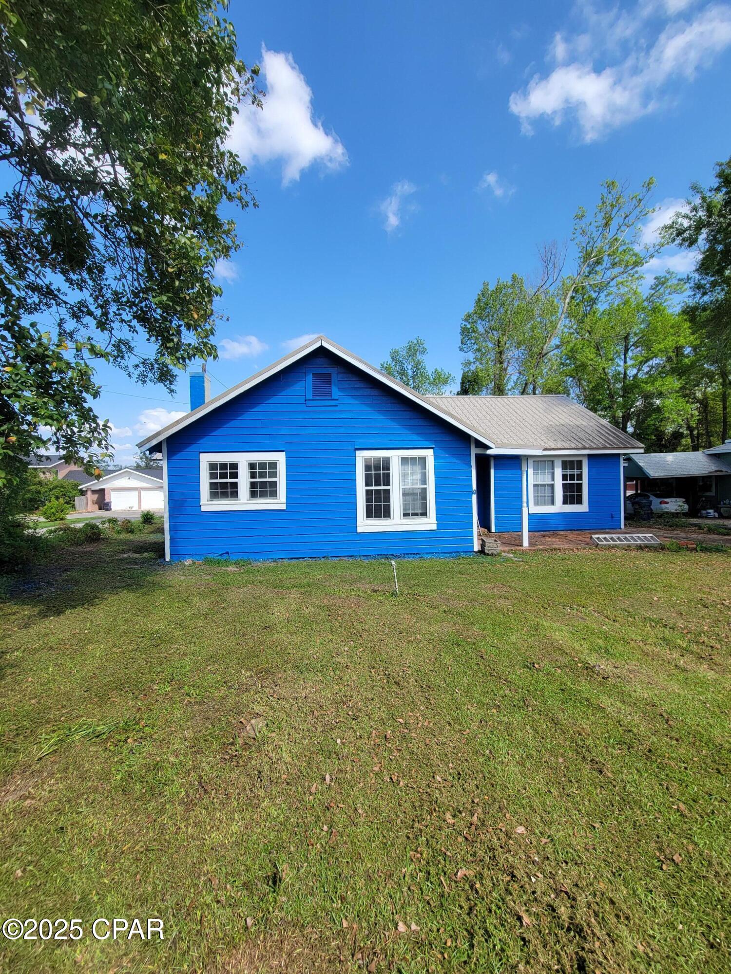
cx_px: 366
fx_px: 366
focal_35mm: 13
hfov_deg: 89.9
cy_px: 487
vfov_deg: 106.2
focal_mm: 2.2
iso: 50
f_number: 2.2
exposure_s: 1/1022
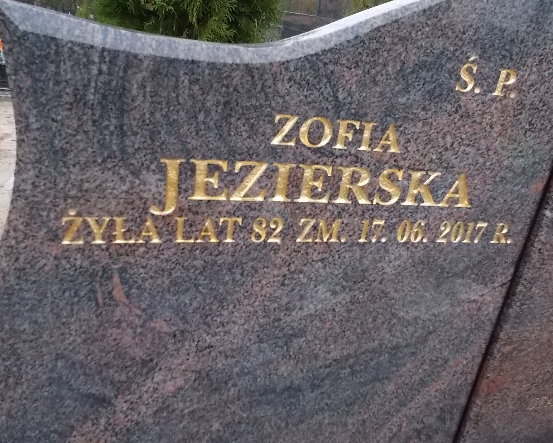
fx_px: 458
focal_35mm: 28
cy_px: 222
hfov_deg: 62.2
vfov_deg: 51.5
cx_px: 273
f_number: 3.2
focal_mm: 4.6
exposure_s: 1/250
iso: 400
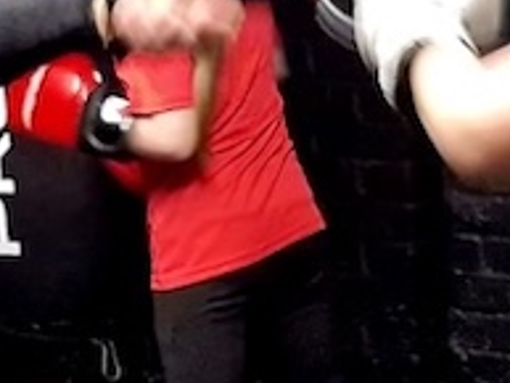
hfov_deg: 25.3
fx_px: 1120
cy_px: 90
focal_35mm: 76
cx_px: 115
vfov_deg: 19.3
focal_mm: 5.4
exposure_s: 1/33
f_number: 1.8
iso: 640
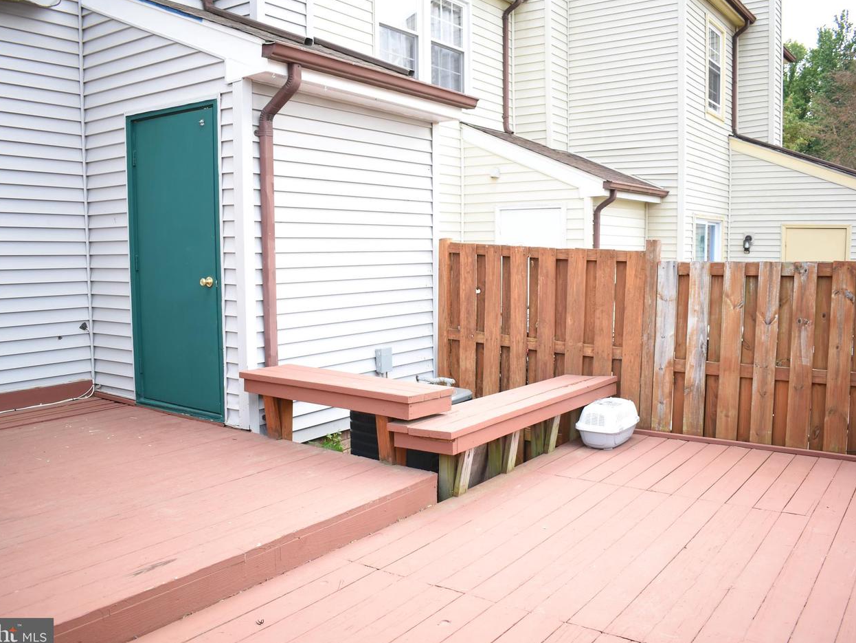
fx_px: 742
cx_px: 441
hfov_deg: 59.9
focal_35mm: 30
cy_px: 323
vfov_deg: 46.8
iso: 200
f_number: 3.5
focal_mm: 18
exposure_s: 1/200
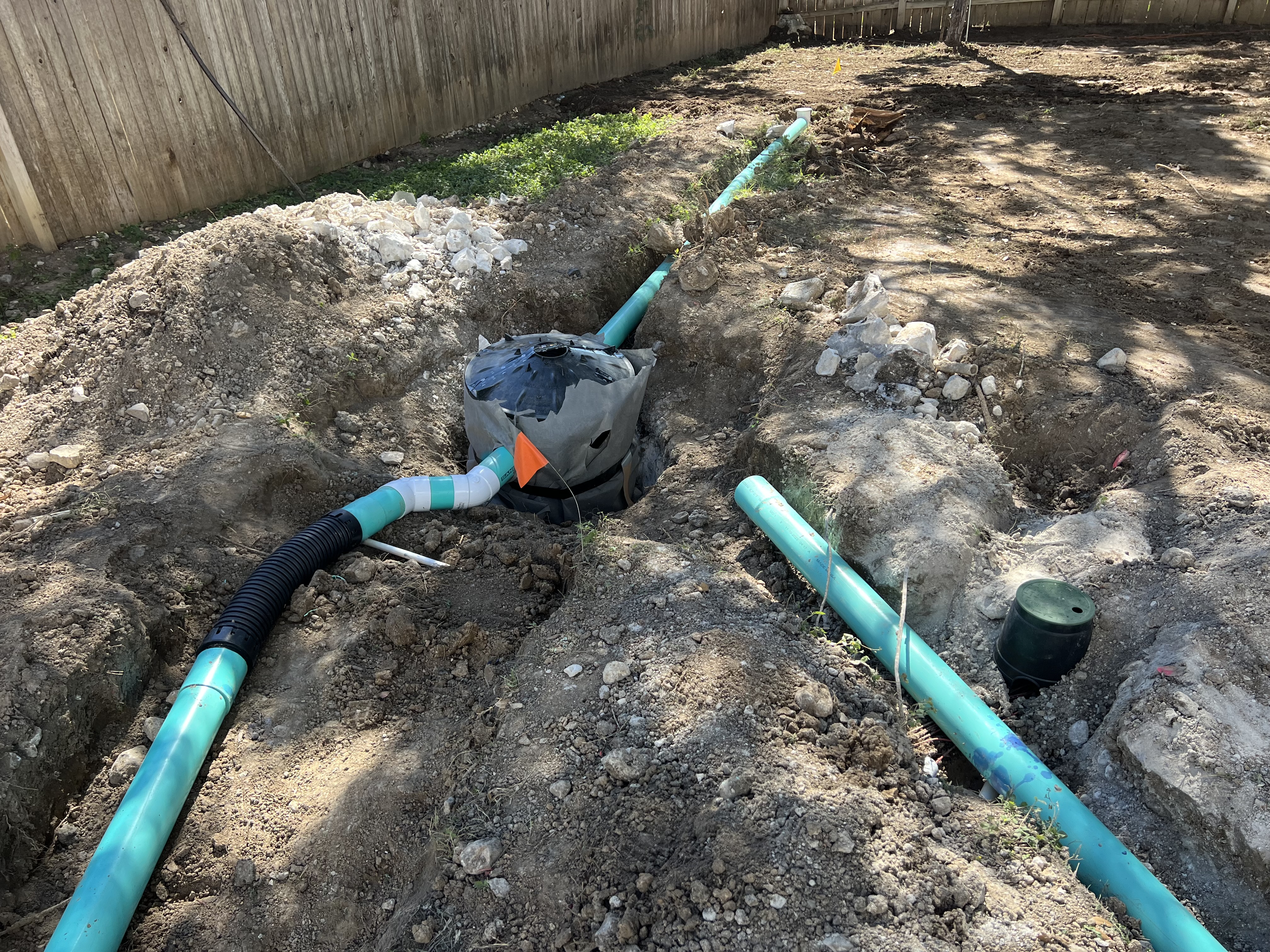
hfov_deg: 67.3
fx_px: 954
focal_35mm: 26
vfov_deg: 53.1
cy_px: 476
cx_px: 635
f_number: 1.5
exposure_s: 1/666
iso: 50
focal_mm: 5.7
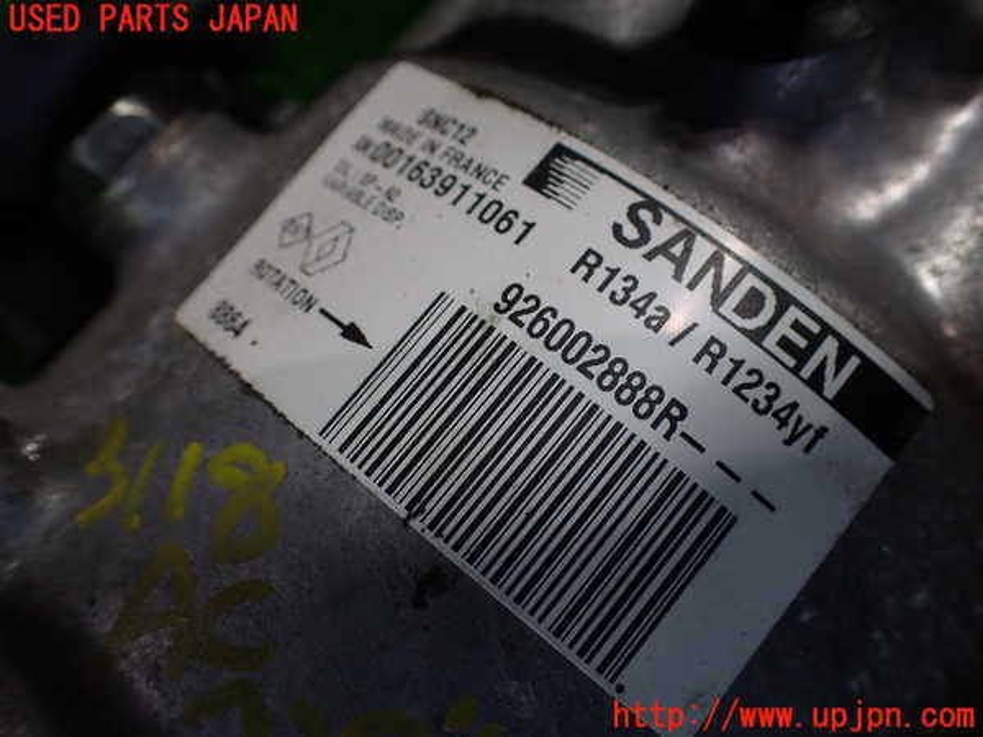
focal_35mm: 30
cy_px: 368
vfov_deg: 46.8
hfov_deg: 60.0
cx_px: 492
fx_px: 852
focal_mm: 5.4
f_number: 2.3
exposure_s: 1/125
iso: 160
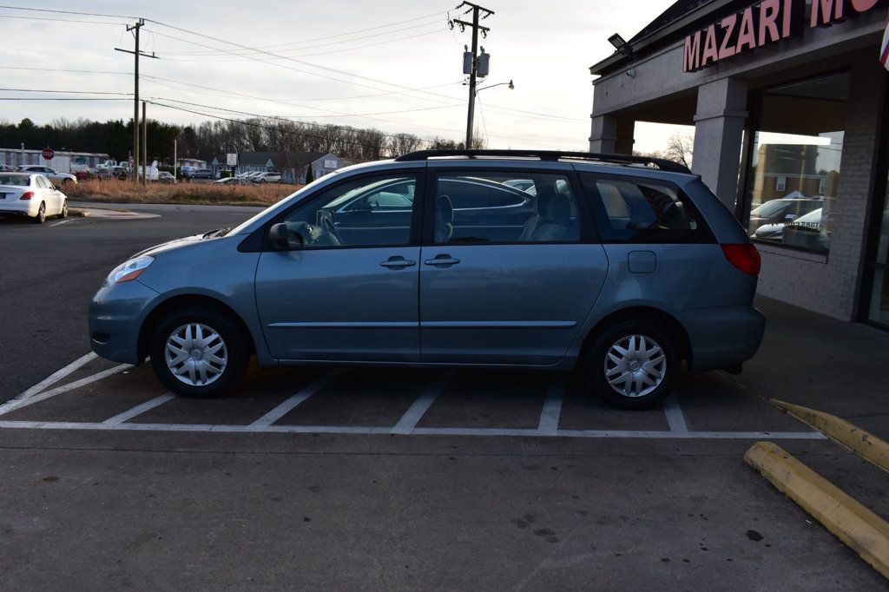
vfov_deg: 43.6
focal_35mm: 30
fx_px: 741
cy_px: 296
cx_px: 444
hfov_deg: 61.9
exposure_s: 1/250
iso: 400
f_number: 10
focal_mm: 20
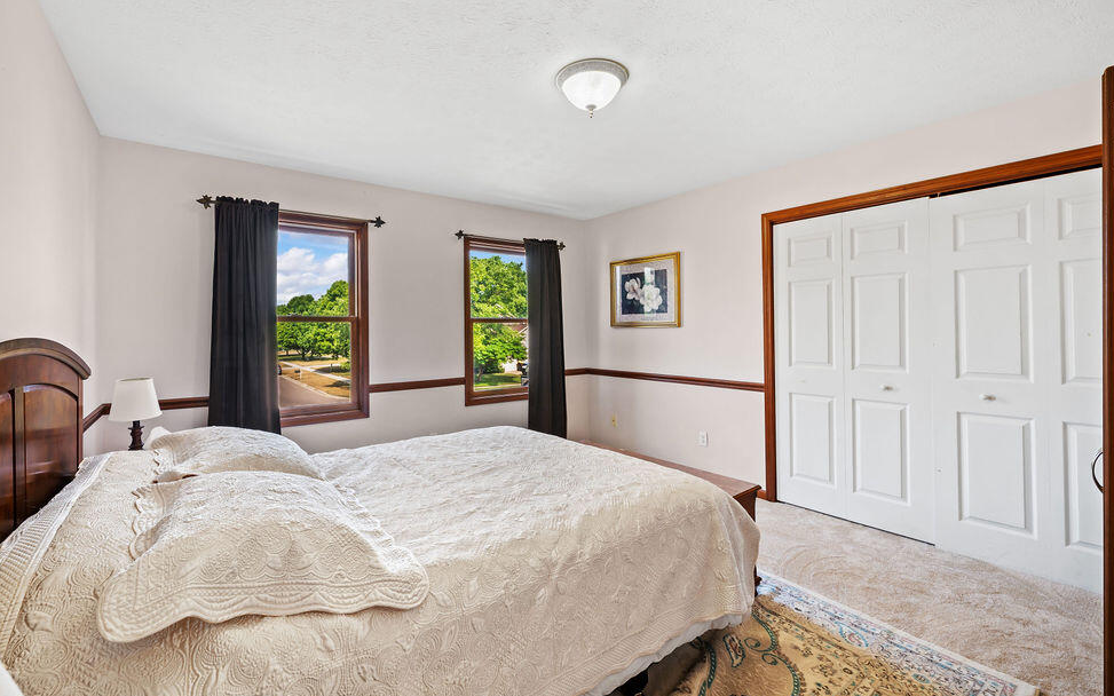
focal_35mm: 16
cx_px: 539
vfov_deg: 72.8
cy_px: 325
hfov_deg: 99.5
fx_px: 472
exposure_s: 1/2
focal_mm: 14.5
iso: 250
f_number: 9
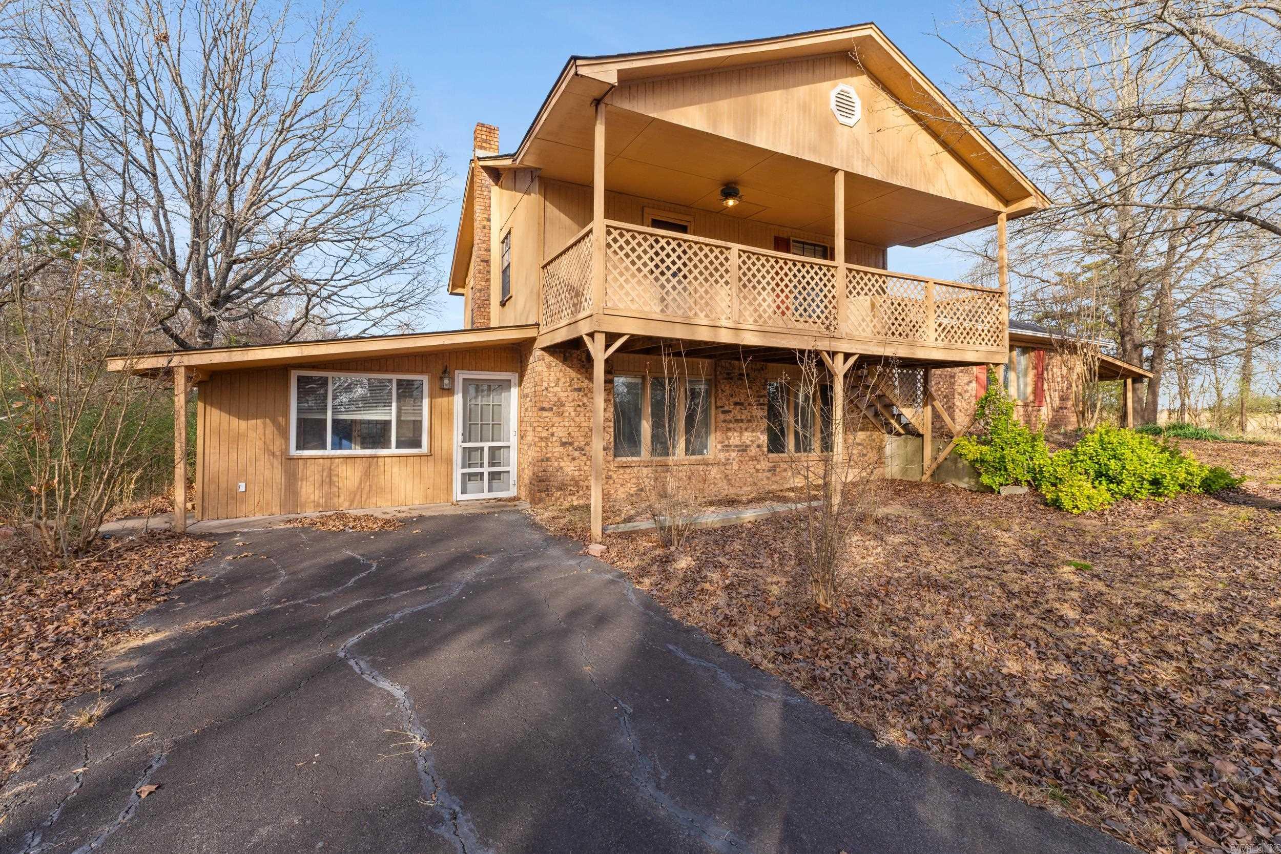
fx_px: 534
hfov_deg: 100.4
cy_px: 427
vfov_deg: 77.3
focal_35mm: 15
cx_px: 640
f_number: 9
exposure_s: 1/30
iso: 200
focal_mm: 10
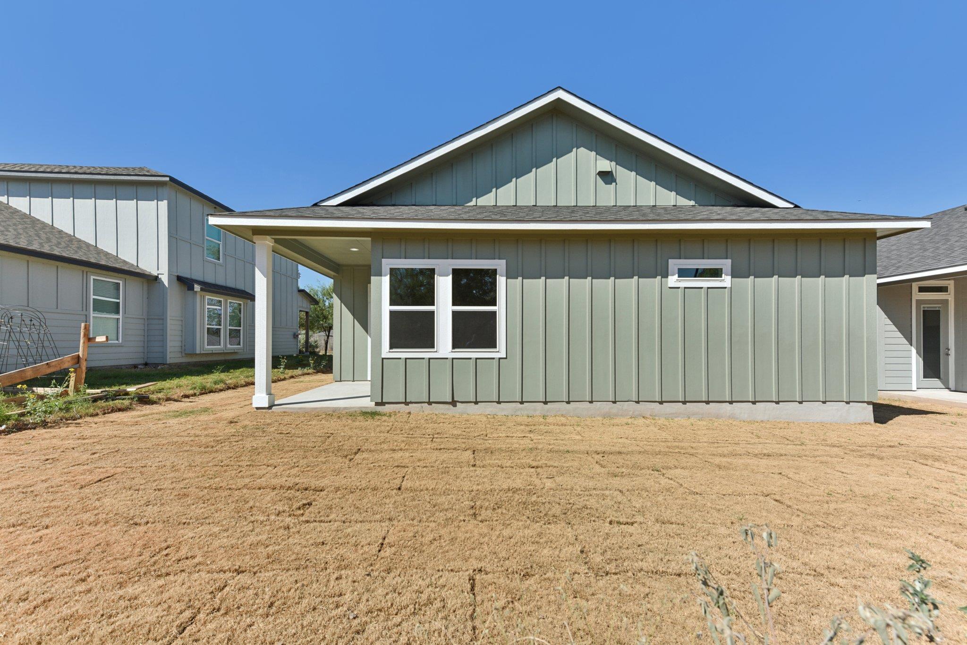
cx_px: 484
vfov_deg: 81.2
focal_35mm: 14
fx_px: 376
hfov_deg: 104.2
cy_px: 322
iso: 100
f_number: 8
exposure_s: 1/320
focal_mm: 14
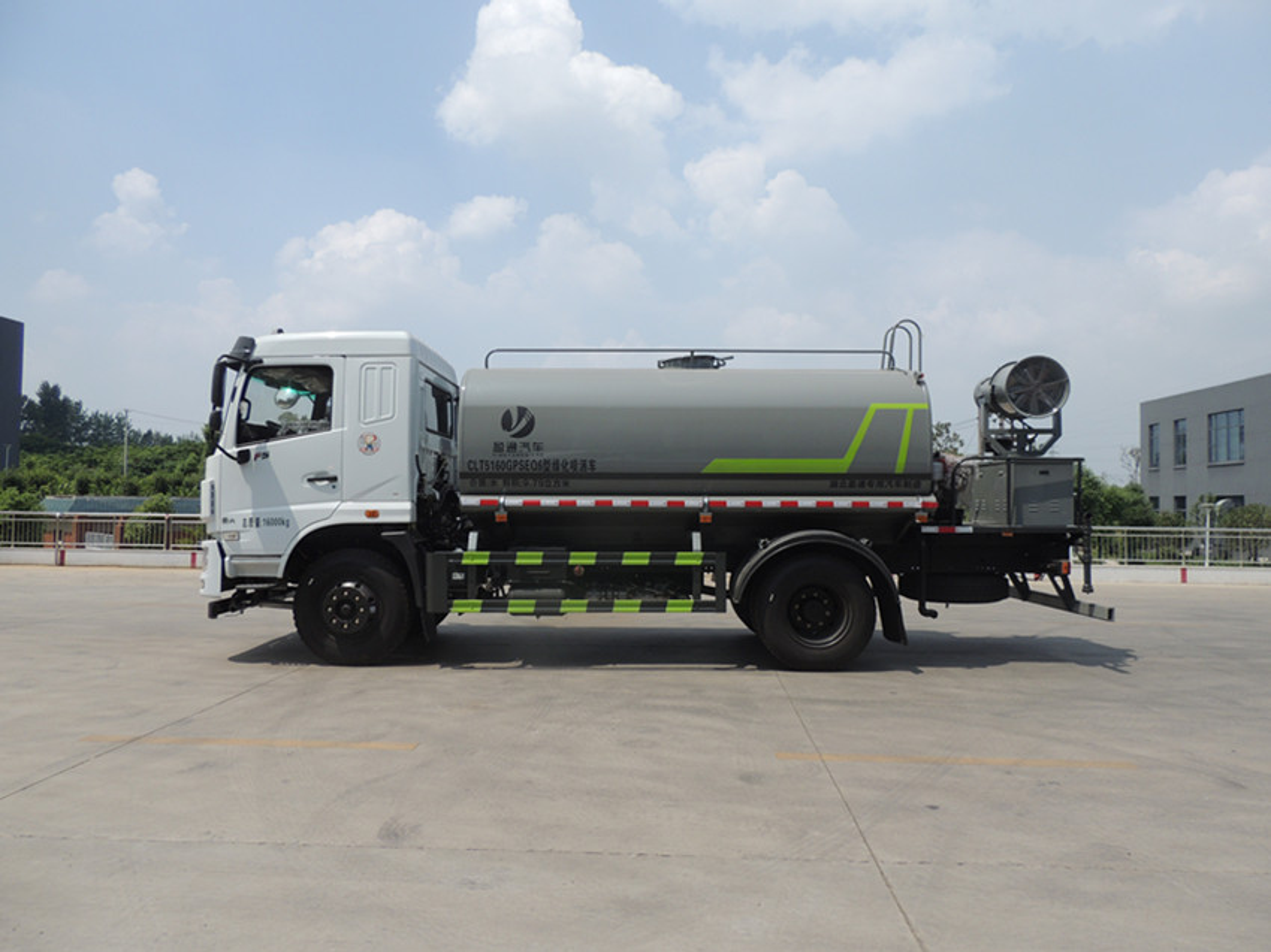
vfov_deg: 56.8
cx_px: 636
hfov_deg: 71.6
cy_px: 476
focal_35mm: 24
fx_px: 881
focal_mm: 4.3
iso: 100
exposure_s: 1/1250
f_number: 3.3
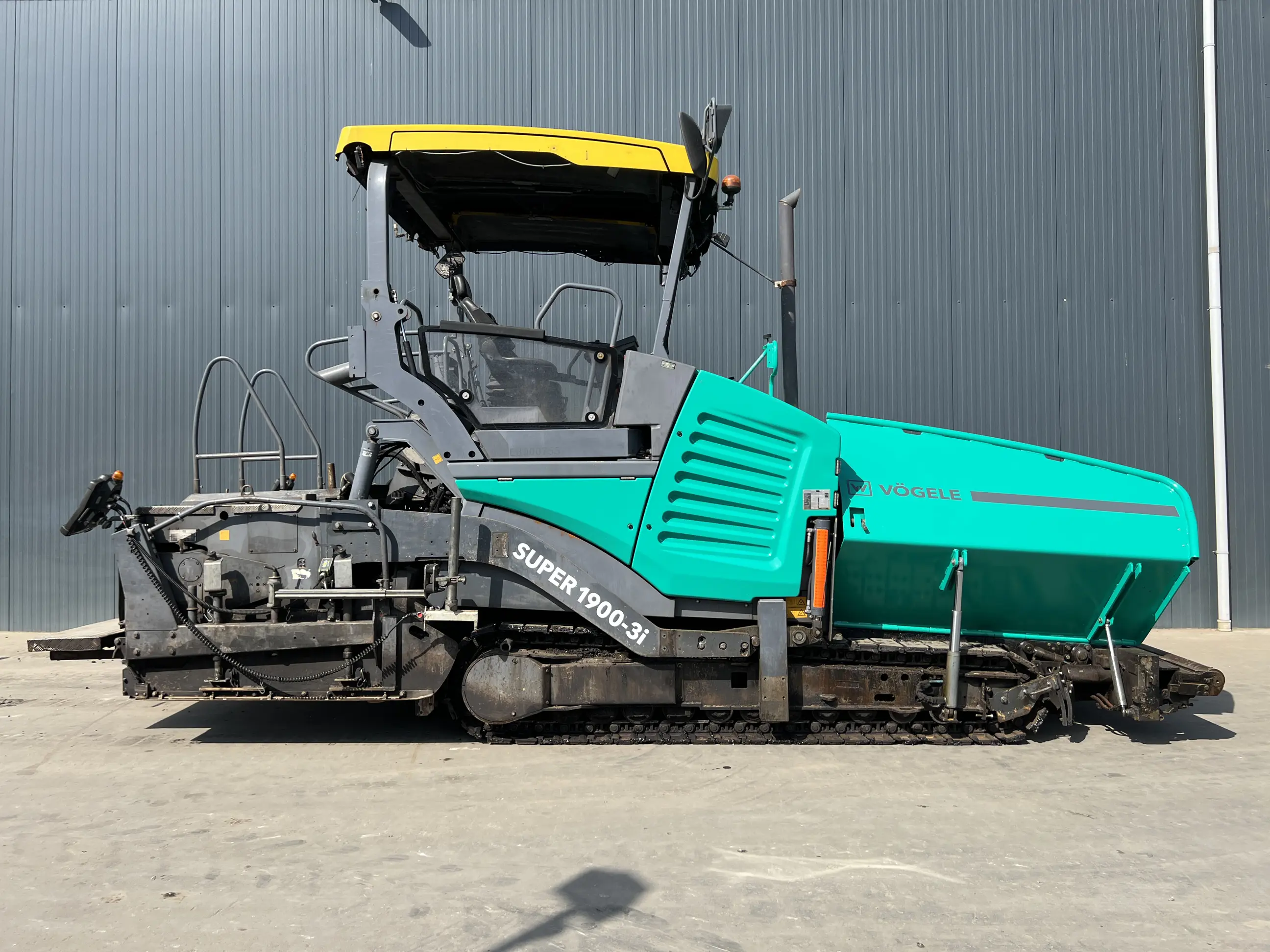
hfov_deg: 67.3
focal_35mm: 26
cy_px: 476
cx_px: 635
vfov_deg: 53.1
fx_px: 954
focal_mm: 5.7
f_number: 1.5
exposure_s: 1/2457
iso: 50
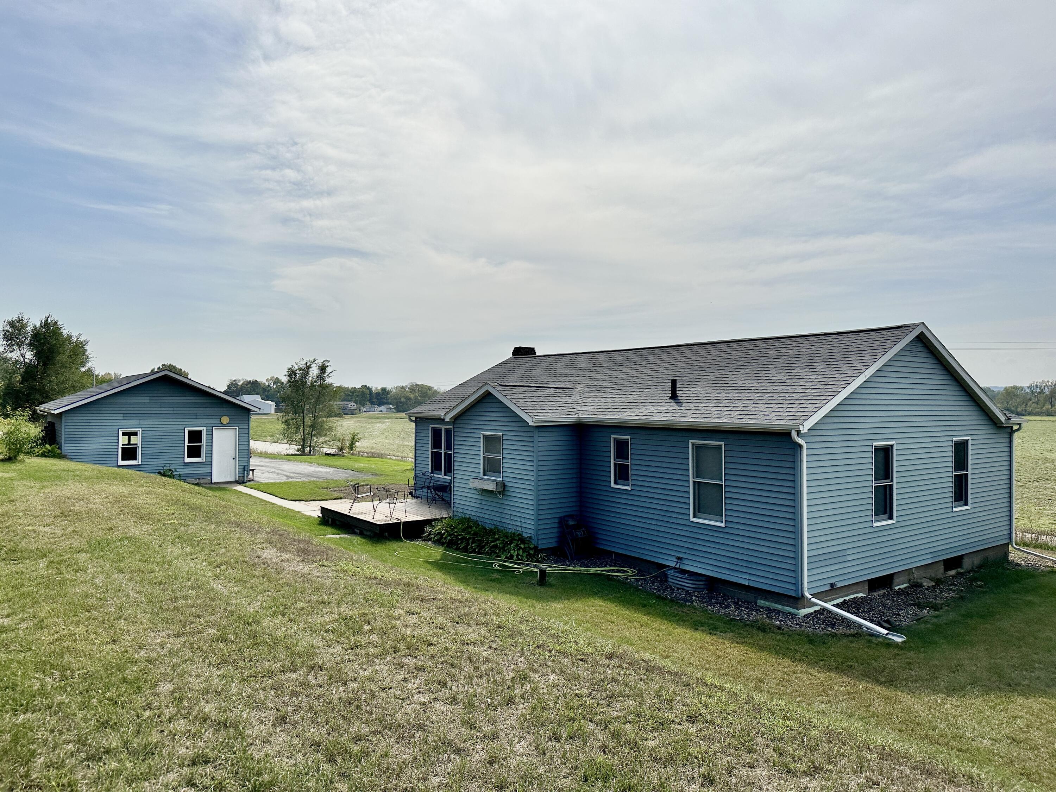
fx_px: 732
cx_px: 528
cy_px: 396
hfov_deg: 71.6
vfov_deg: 56.8
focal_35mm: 24
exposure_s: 1/13699
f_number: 1.78
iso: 80
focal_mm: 6.86
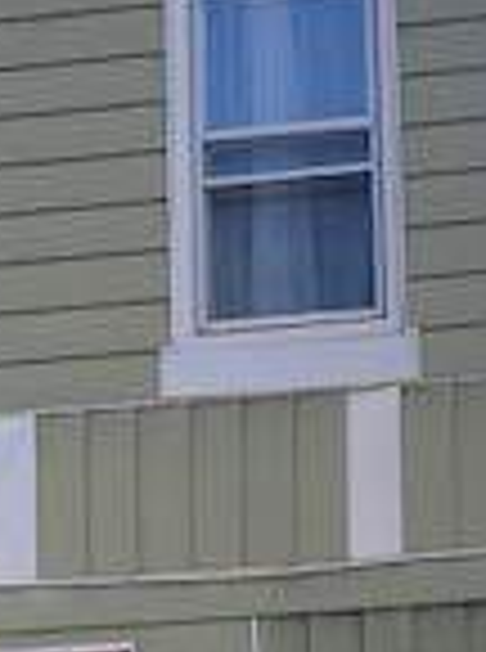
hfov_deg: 11.9
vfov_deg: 15.0
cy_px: 913
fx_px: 2332
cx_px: 144
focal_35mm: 124
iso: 20
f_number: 1.8
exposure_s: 1/736
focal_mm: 3.99
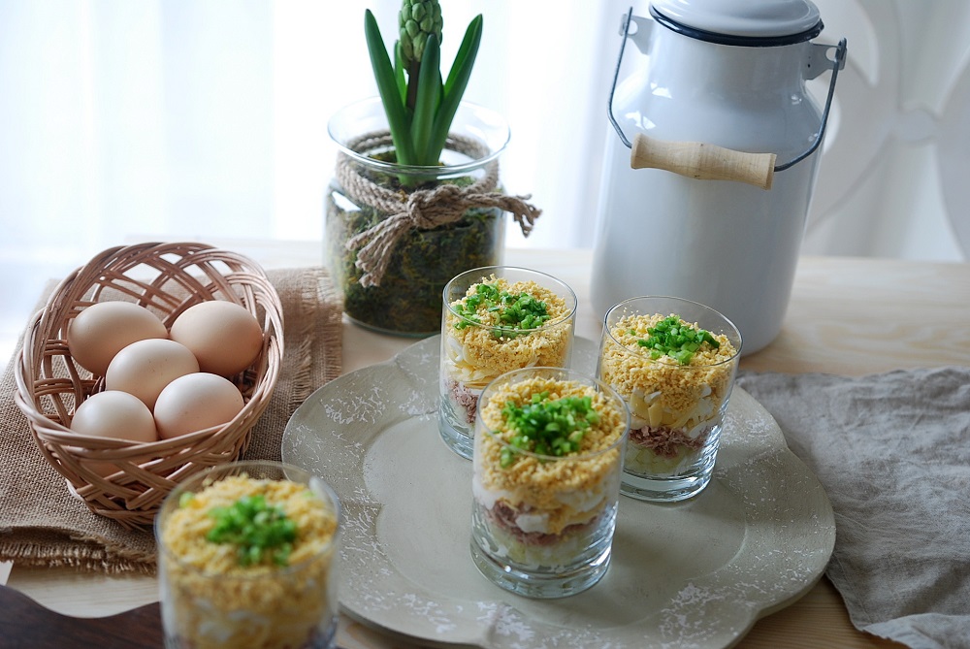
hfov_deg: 37.8
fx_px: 1416
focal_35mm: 52
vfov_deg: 25.8
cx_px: 485
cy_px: 324
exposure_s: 1/30
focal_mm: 35
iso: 200
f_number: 2.8
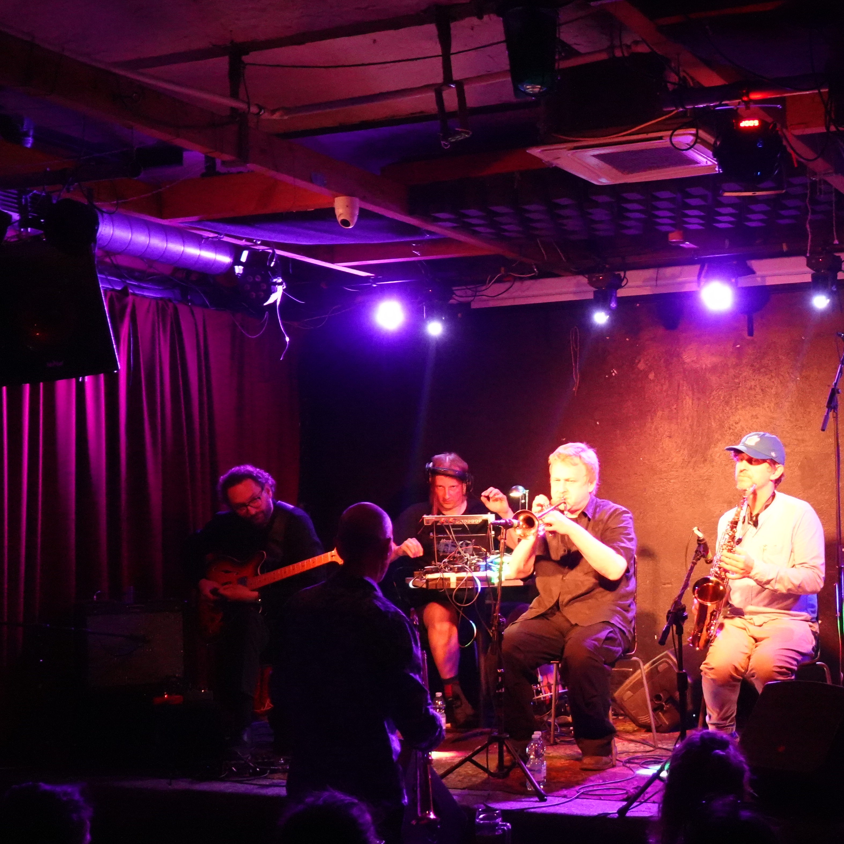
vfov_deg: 30.5
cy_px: 459
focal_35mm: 56
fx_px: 1545
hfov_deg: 29.9
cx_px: 659
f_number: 3.5
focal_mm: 14.12
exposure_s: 1/15
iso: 3200
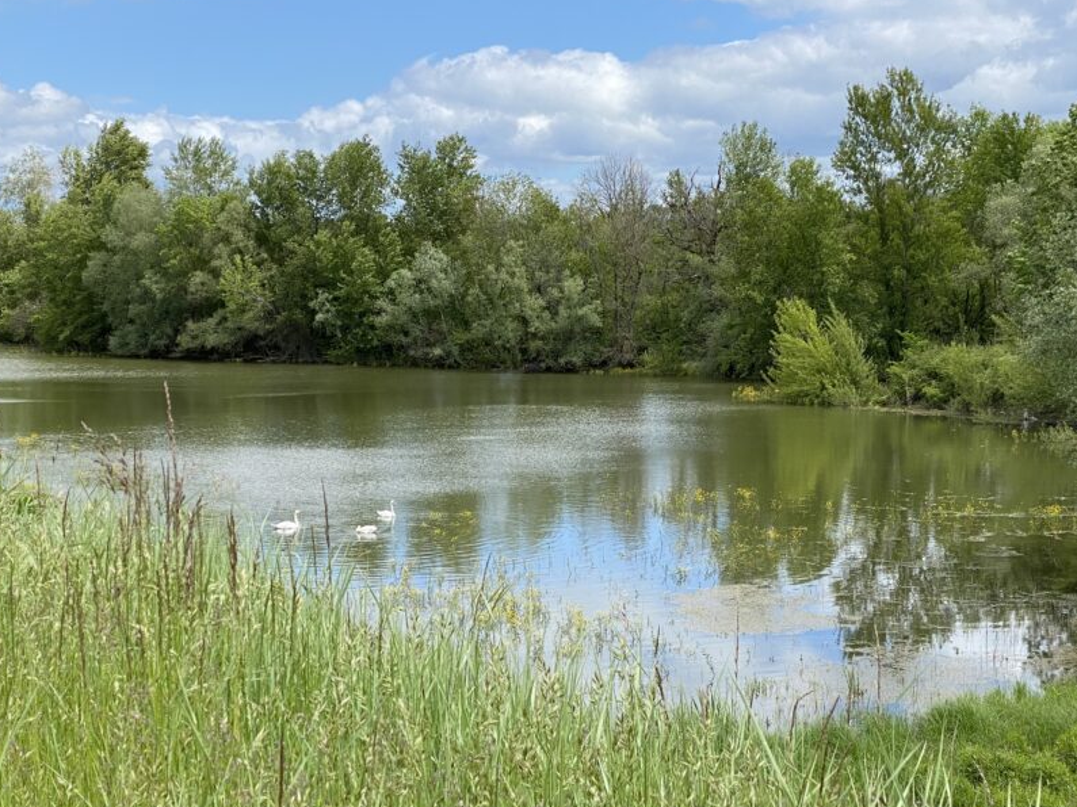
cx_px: 631
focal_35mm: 67
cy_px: 481
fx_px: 2084
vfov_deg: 21.9
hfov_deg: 28.9
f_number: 2
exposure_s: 1/1712
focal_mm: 6
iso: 20
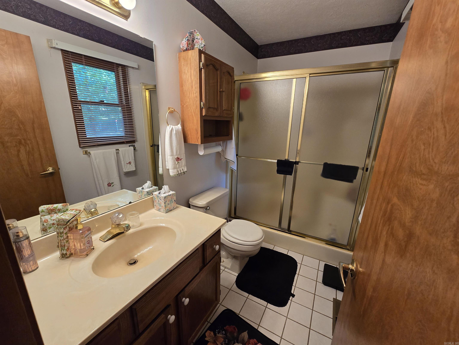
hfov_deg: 106.2
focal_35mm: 13
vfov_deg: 89.9
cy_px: 172
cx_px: 230
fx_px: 172
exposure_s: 1/60
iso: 200
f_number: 2.2
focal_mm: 2.2
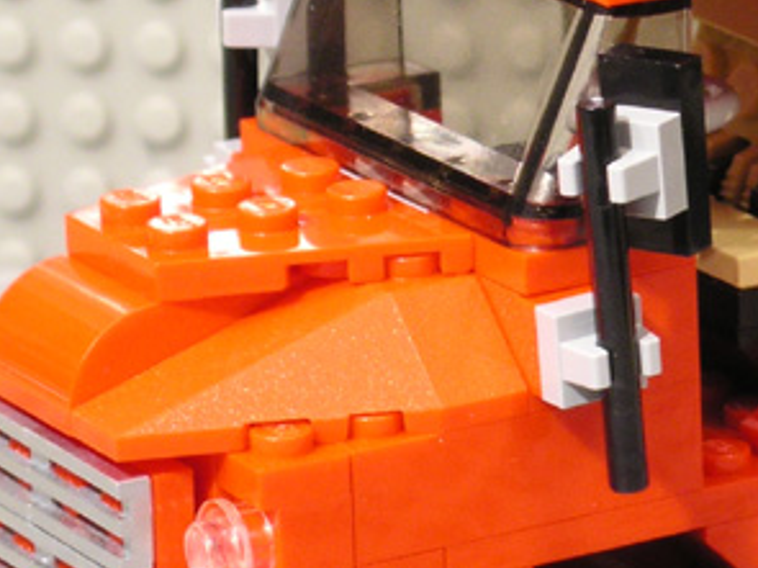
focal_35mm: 309
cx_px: 902
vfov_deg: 4.8
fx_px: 6764
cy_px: 329
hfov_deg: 6.4
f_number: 4.7
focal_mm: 23.4
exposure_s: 1/3
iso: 200
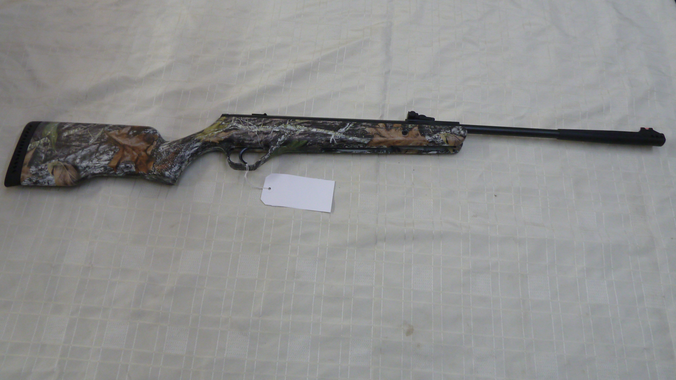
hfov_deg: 67.9
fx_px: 502
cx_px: 336
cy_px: 156
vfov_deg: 41.3
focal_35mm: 28
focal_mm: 4.1
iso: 160
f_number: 3.3
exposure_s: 1/30
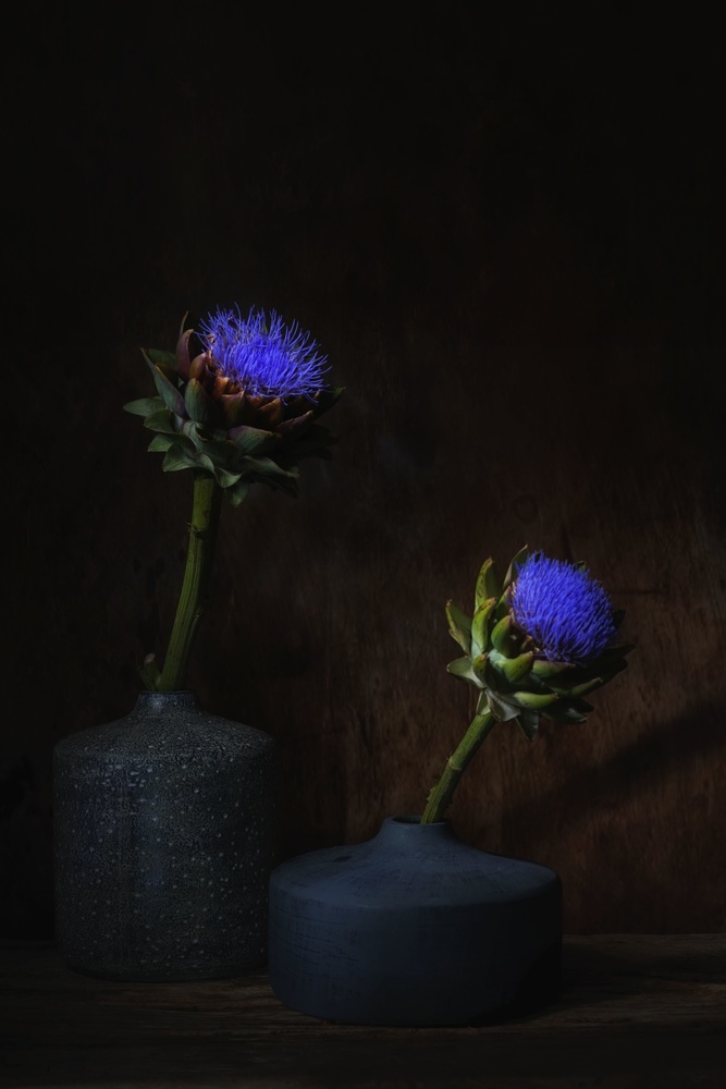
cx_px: 363
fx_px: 2268
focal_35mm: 75
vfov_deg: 27.0
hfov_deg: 18.2
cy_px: 544
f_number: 9
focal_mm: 75
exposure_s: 25
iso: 50
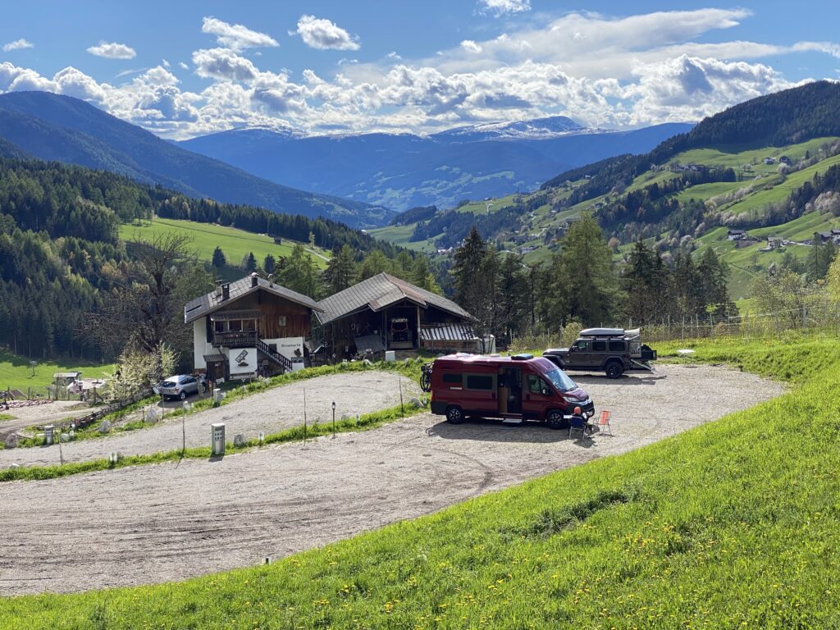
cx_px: 420
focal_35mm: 52
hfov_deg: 36.8
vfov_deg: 28.0
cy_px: 315
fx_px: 1262
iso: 20
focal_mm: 6
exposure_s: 1/1142
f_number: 2
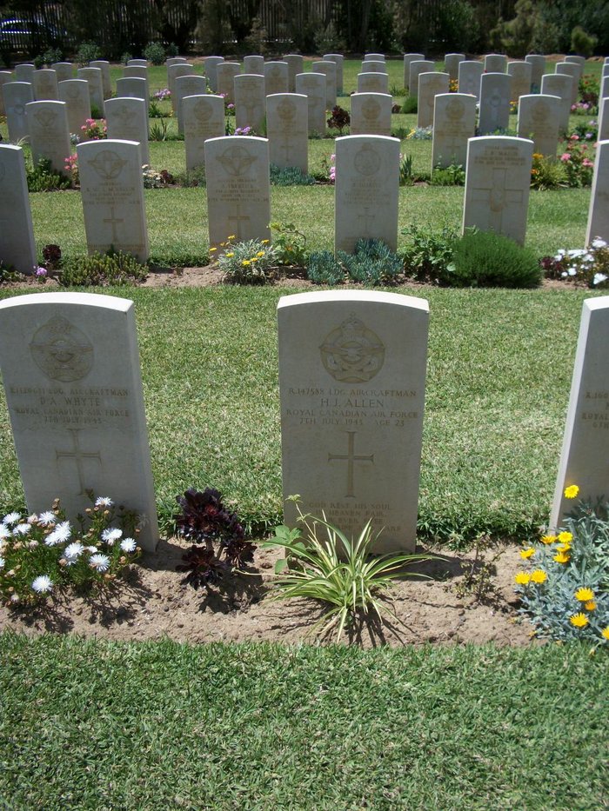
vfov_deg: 52.6
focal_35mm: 35
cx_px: 304
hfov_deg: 40.7
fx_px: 821
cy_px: 406
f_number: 8.8
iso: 80
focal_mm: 6.3
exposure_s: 1/200
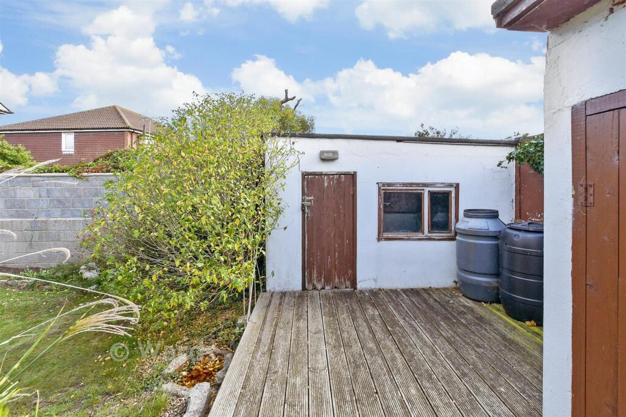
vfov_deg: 77.3
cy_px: 208
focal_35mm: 15
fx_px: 261
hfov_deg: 100.4
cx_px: 313
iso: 160
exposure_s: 1/125
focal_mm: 10
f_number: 8
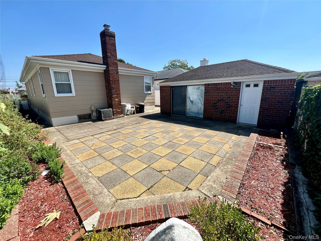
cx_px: 160
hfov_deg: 106.2
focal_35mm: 13
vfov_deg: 89.9
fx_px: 121
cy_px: 120
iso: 32
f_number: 1.8
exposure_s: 1/1488
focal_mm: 1.57
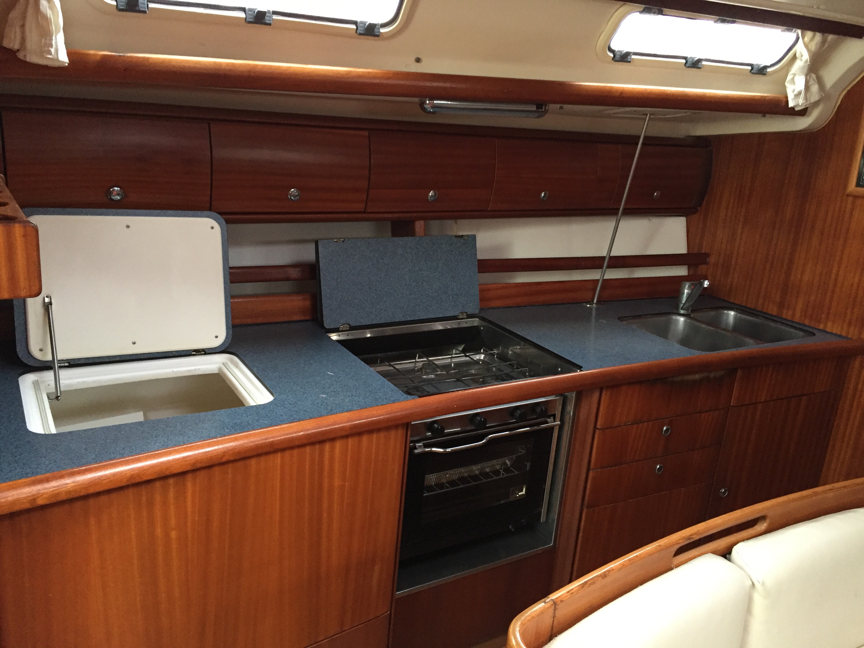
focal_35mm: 29
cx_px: 432
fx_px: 724
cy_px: 324
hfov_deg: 61.7
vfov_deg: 48.2
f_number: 2.2
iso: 250
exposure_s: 1/33
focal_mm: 4.15
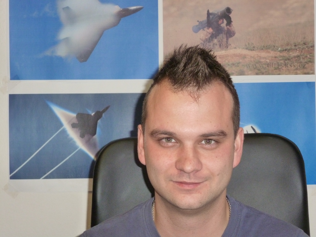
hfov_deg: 22.0
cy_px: 118
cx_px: 158
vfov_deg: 16.6
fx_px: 812
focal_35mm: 89
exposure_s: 1/60
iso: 500
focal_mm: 16
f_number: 4.9
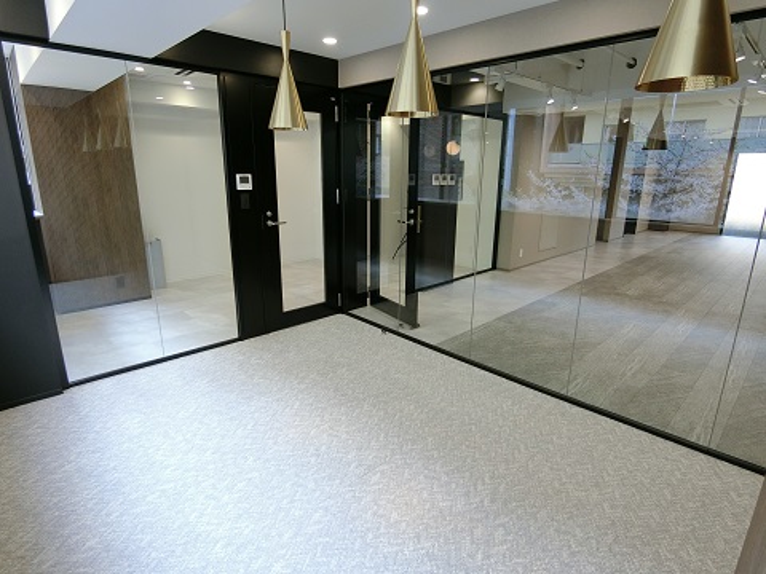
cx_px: 383
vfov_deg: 68.7
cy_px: 287
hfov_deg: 84.7
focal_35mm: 19
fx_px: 420
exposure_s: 1/125
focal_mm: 4.06
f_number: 2.7
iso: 200
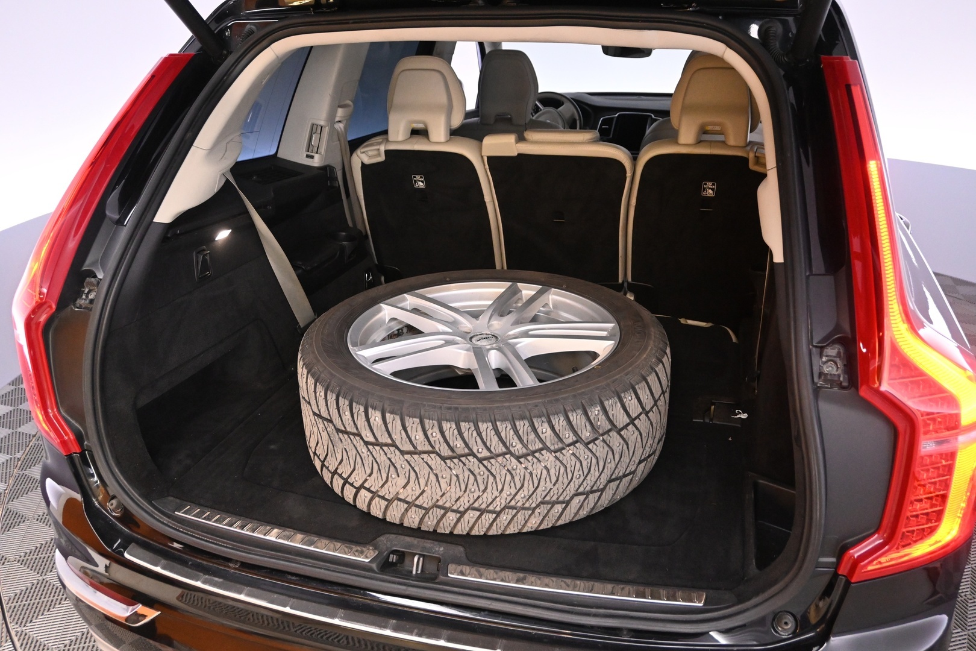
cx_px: 488
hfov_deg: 61.9
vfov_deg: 43.6
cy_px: 326
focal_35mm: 30
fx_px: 813
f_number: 3.8
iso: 3200
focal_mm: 20
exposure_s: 1/80
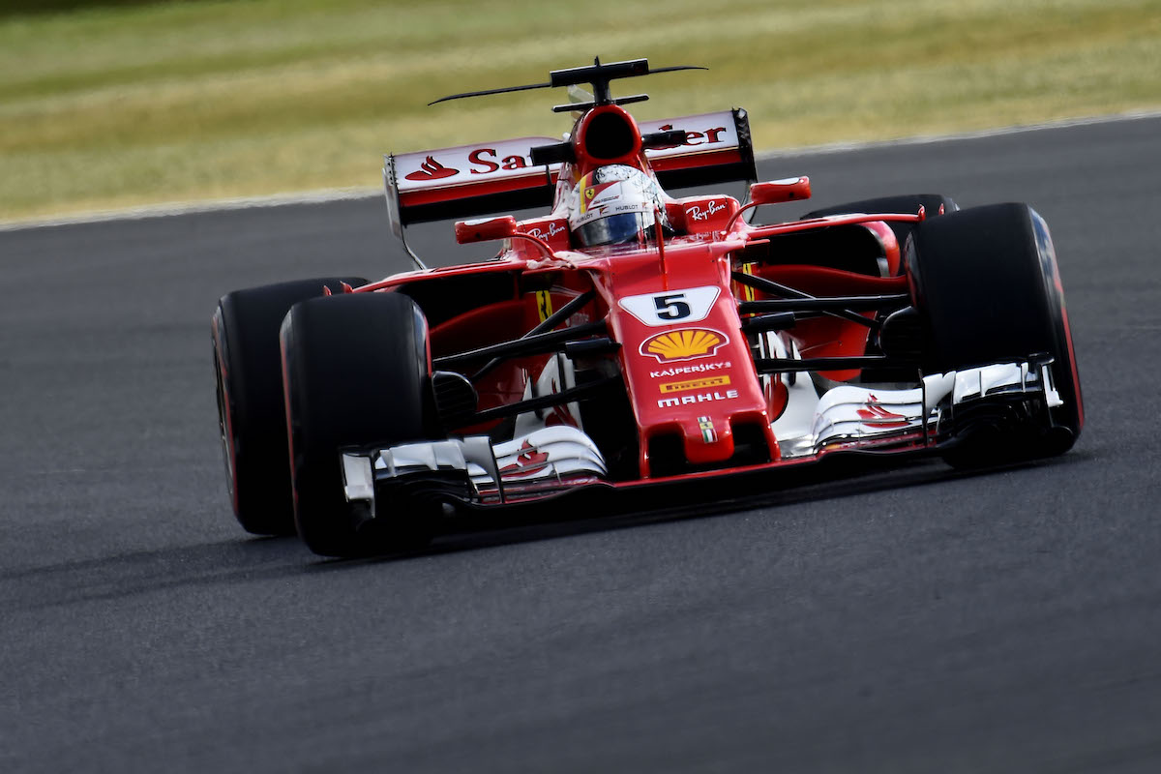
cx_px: 580
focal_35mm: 850
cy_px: 387
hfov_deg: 2.4
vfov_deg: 1.6
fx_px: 27410
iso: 500
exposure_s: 1/1250
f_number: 8
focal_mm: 850
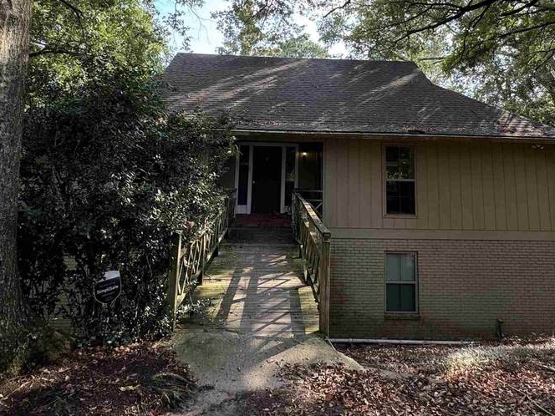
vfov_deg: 48.8
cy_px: 92
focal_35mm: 27
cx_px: 297
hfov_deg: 65.3
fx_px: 433
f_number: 2.2
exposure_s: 1/149
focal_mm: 2.22
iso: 40
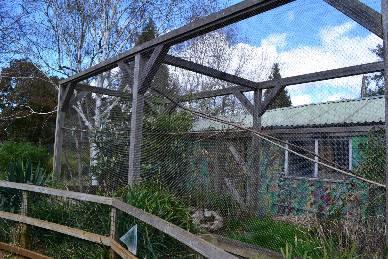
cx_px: 194
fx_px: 291
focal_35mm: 27
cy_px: 130
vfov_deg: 47.9
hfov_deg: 67.4
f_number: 10
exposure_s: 1/200
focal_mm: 18
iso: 400
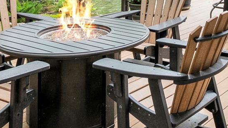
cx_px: 168
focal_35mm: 58
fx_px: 351
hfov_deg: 35.3
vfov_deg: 18.0
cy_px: -77
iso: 200
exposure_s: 1/100
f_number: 9
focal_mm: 10
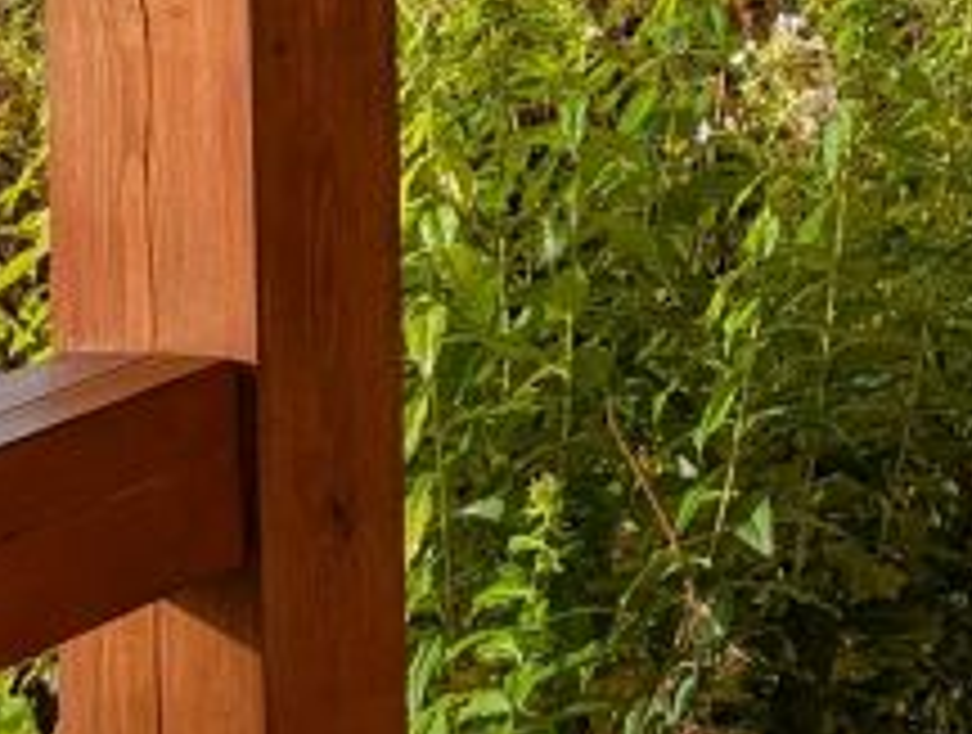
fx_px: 3124
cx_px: 2079
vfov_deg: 12.3
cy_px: -583
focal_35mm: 111
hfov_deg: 14.1
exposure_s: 1/1203
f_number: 1.68
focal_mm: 6.9
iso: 20
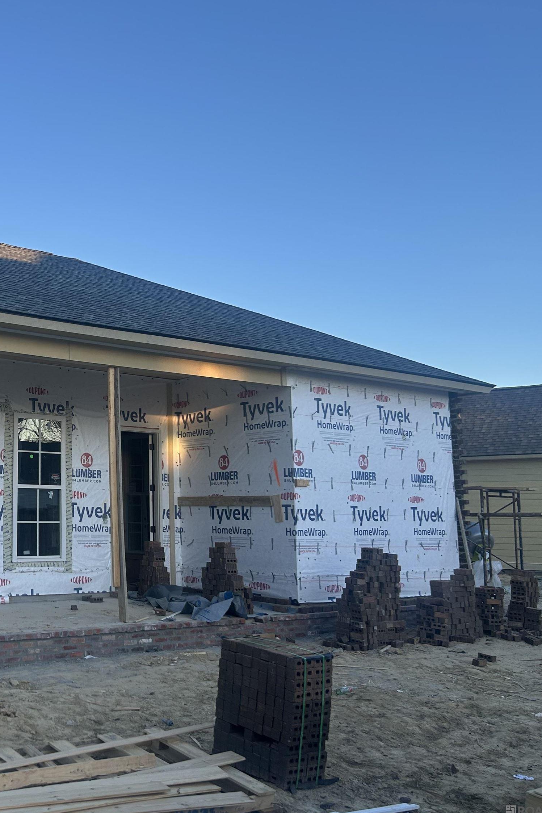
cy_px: 399
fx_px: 835
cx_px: 20
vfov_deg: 51.9
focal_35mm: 37
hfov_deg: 33.4
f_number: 1.5
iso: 50
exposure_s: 1/1068
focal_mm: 5.7
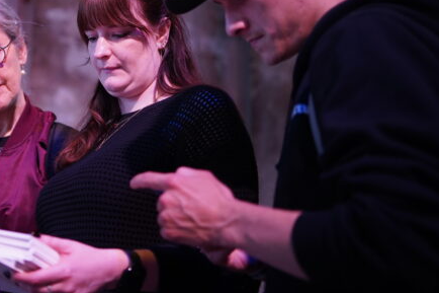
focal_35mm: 62
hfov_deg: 31.6
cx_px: 88
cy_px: 99
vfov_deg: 21.8
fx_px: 756
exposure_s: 1/100
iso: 1250
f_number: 1.8
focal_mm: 35
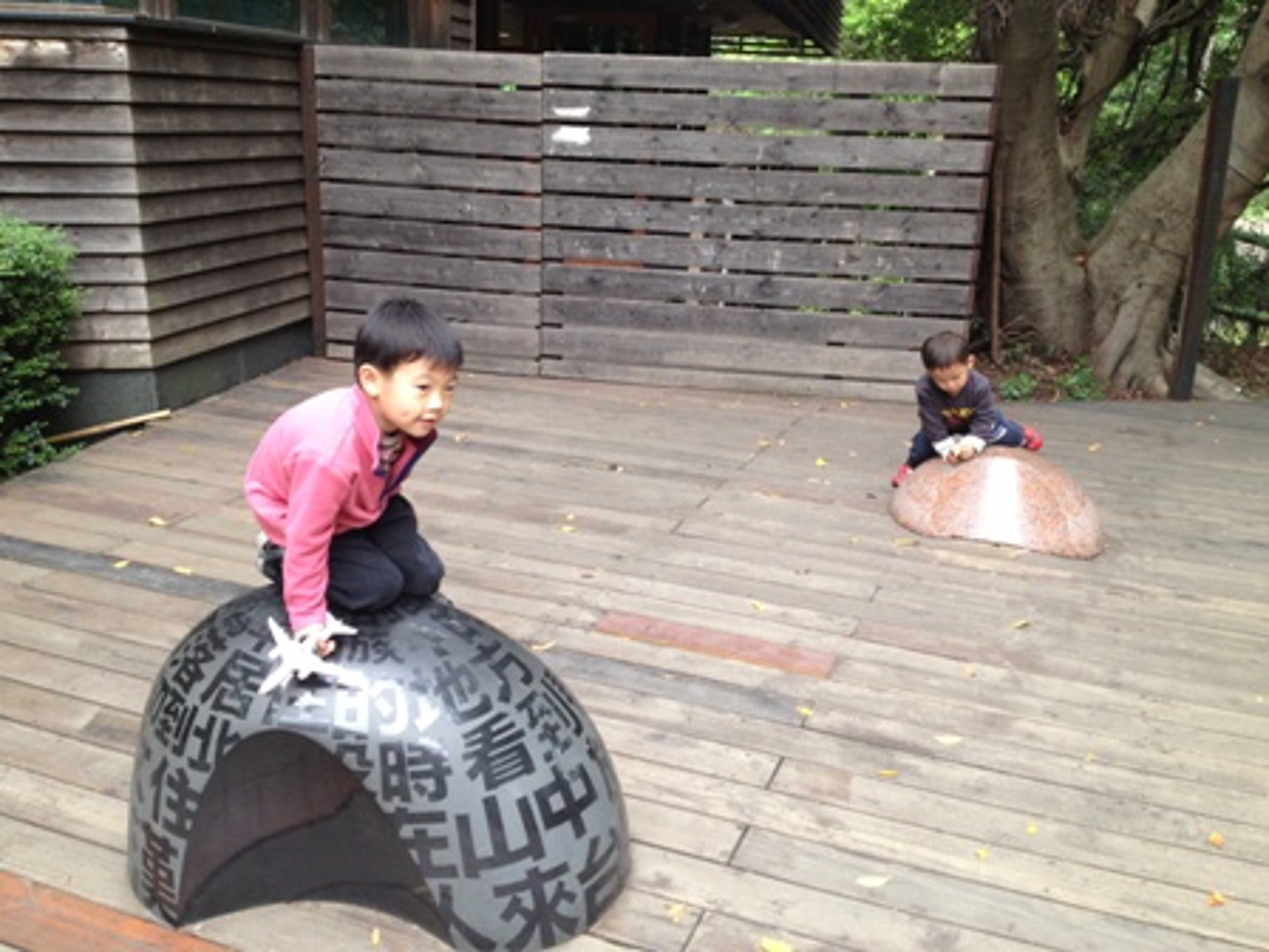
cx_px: 634
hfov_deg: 52.6
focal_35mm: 35
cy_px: 476
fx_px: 1283
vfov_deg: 40.7
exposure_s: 1/126
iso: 64
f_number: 2.4
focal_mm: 4.28
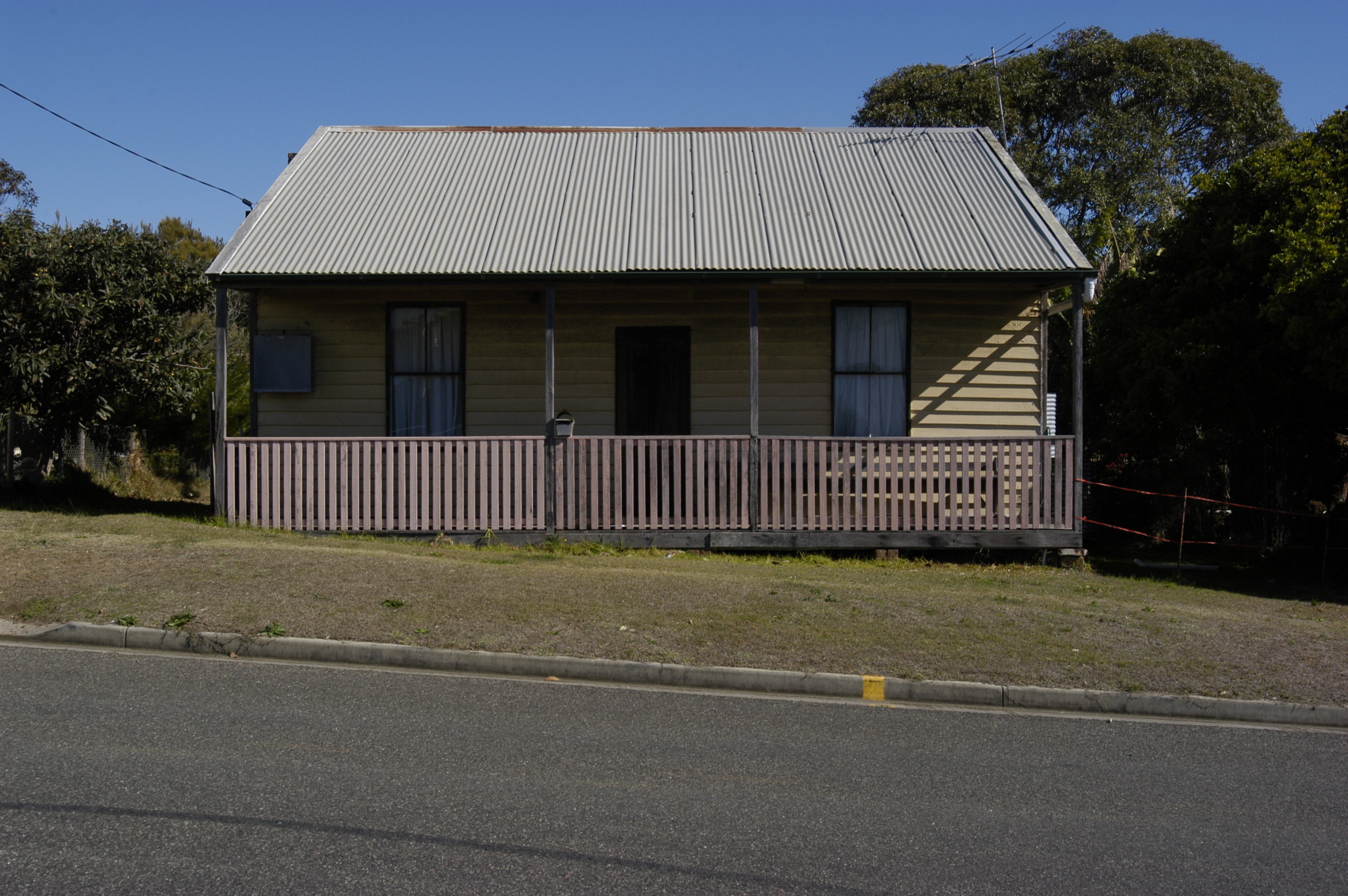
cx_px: 674
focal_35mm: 45
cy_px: 448
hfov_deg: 43.6
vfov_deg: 29.8
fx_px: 1683
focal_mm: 30
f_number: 10
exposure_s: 1/400
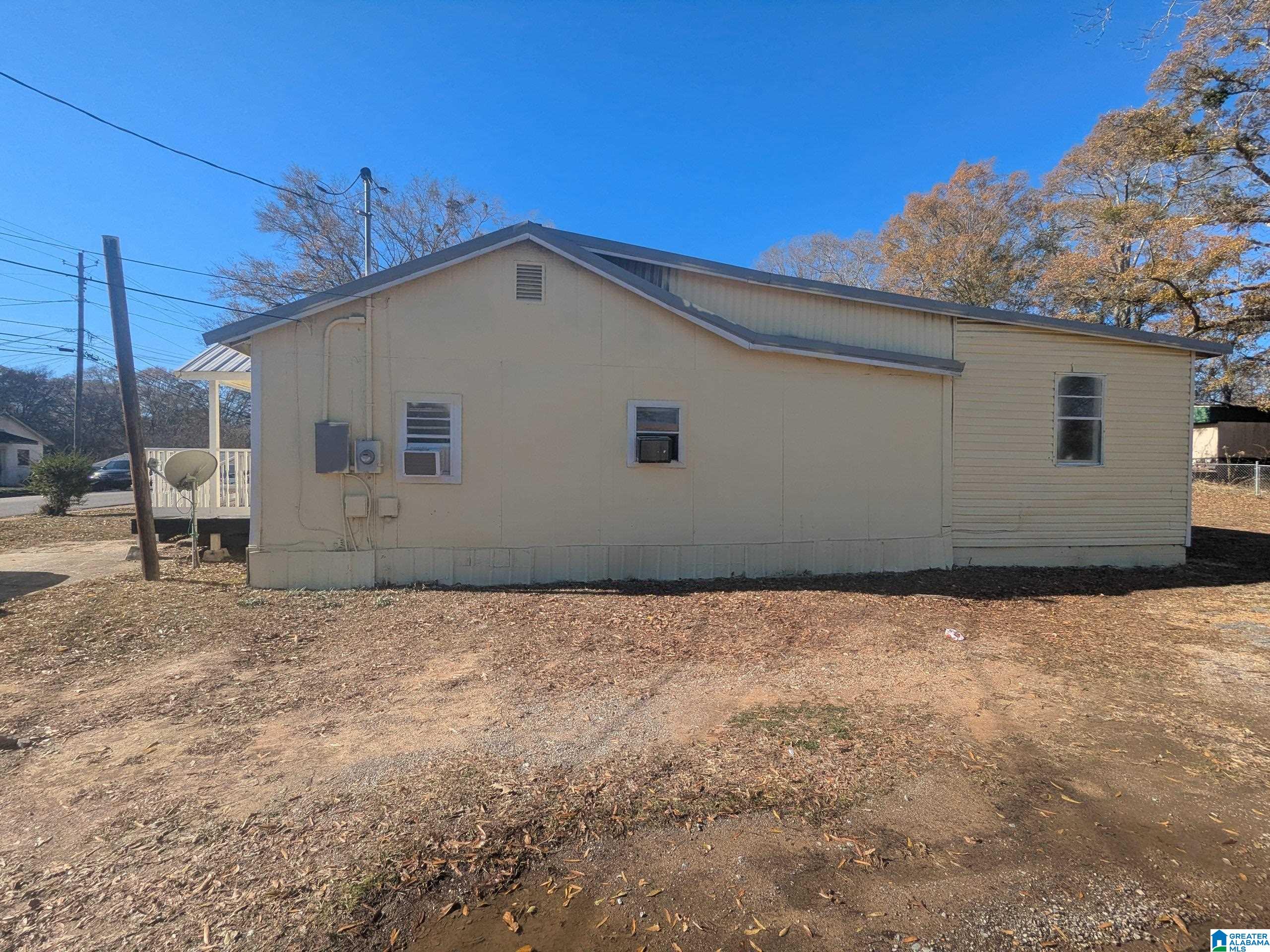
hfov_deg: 94.5
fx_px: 587
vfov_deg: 78.1
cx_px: 635
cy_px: 476
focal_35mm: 16
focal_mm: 2.35
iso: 46
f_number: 2.2
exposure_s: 1/1000
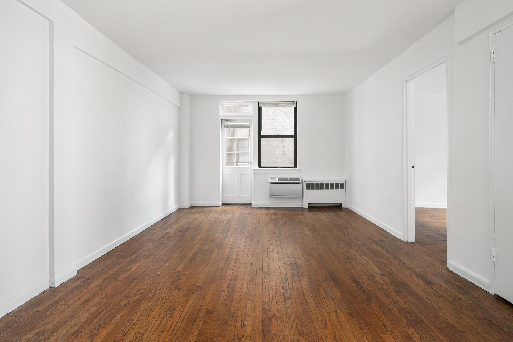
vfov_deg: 70.4
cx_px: 256
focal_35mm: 17
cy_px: 171
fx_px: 242
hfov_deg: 93.3
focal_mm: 17
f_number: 11
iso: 800
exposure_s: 1.3
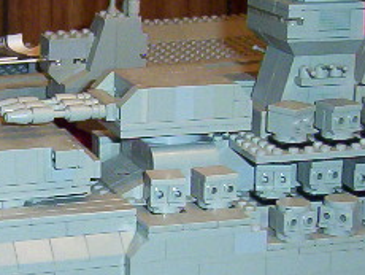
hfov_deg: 15.3
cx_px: 67
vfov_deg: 11.6
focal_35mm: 128
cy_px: 181
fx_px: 1351
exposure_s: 1/30
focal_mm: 5.54
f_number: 2.76
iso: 140
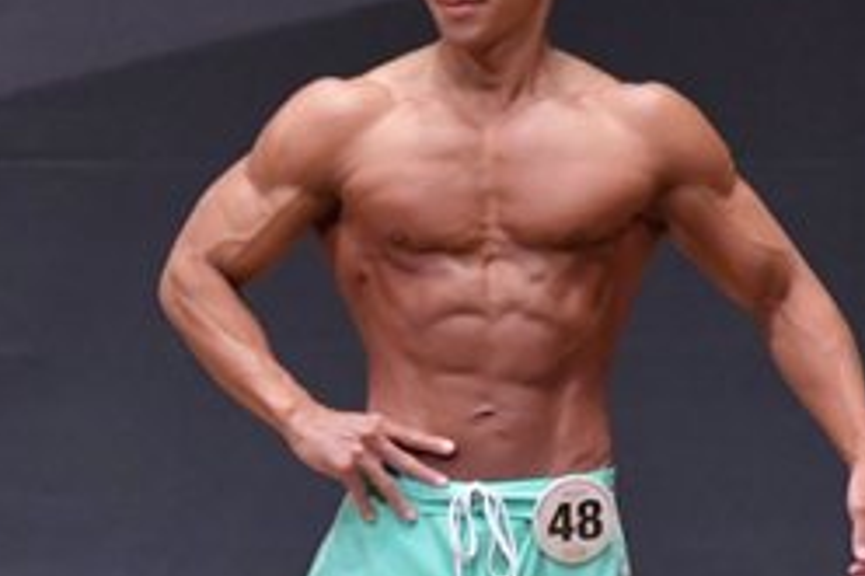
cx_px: 40
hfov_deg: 2.4
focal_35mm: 843
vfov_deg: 1.6
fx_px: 20241
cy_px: 583
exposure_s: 1/400
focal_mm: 180
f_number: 5.6
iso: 6400
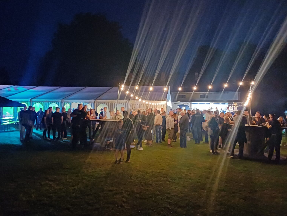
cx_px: 139
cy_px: 106
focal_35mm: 26
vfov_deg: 53.1
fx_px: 216
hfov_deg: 67.3
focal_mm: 4.65
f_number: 1.8
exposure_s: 1/4
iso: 4000
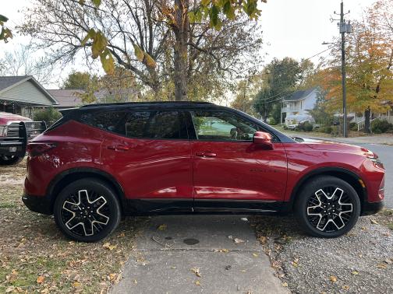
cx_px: 196
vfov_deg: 53.1
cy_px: 147
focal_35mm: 26
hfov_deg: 67.3
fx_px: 295
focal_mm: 5.7
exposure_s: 1/114
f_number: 1.5
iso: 125
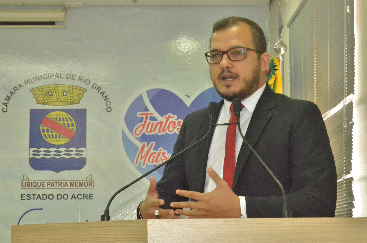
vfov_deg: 13.0
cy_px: 122
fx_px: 1068
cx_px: 184
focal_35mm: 105
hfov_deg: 19.5
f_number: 11
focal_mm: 70
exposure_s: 1/100
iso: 6400
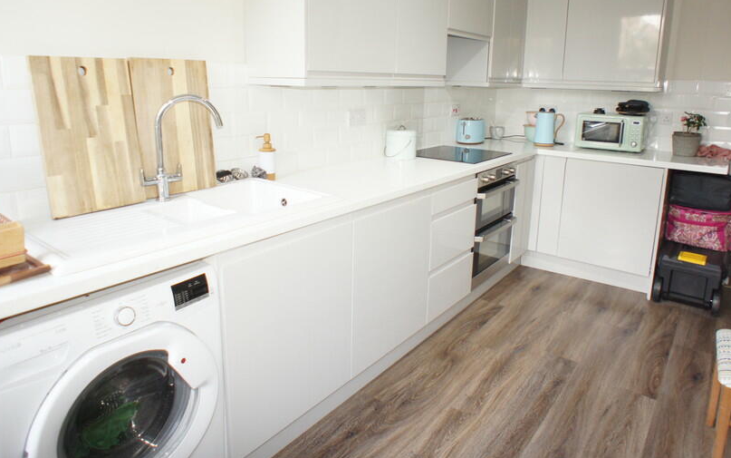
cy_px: 174
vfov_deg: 40.4
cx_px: 365
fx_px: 618
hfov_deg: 61.2
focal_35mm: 31
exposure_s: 1/60
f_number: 2.8
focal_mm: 16
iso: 320
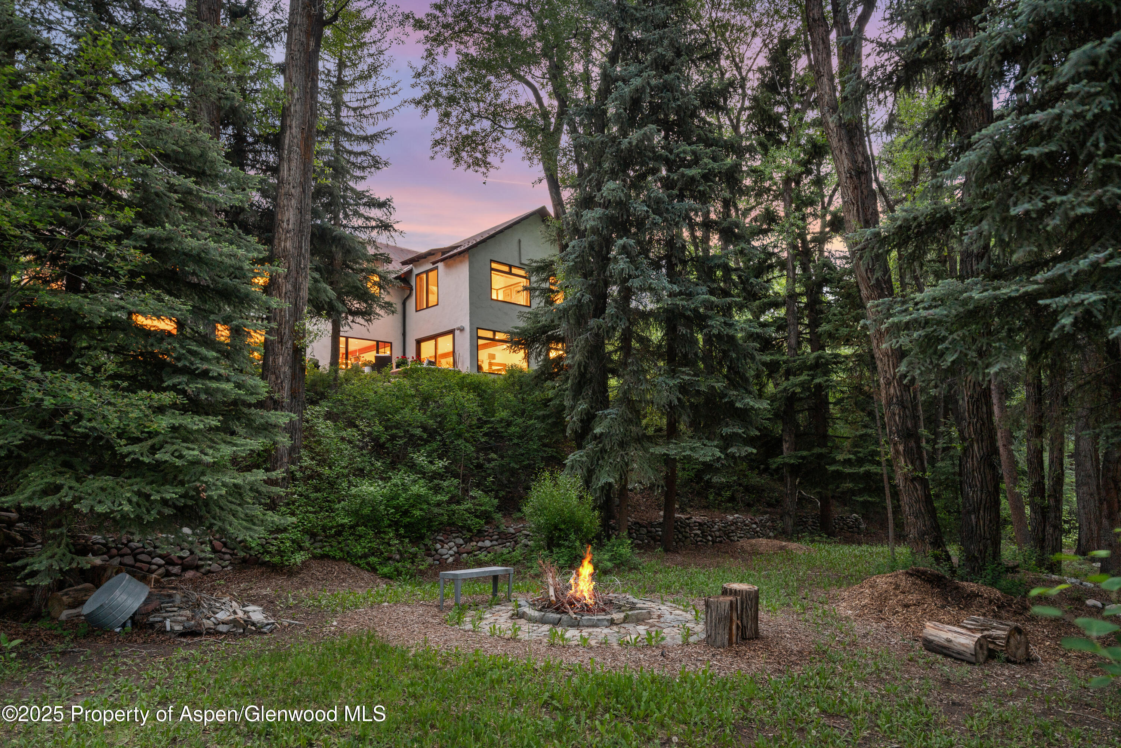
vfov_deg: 58.3
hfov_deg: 79.9
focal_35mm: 22
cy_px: 374
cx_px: 560
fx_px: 669
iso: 640
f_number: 7.1
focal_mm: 21.5
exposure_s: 1.6
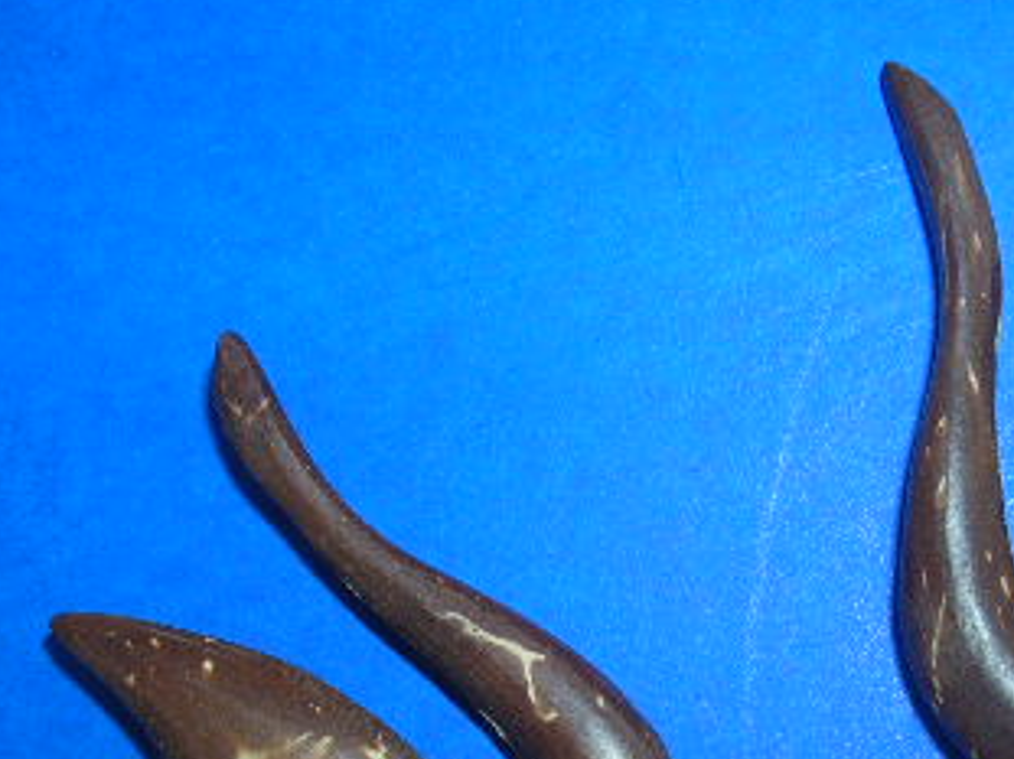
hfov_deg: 26.9
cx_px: 678
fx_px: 2108
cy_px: 629
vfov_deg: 20.2
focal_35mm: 72
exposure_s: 1/60.1
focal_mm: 5.8
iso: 50
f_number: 5.6
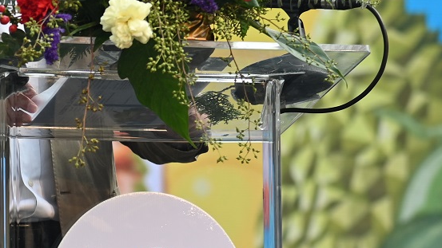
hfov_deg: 5.2
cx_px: 2
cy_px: 51
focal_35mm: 412
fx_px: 4828
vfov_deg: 2.9
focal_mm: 120
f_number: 4
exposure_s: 1/500
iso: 220
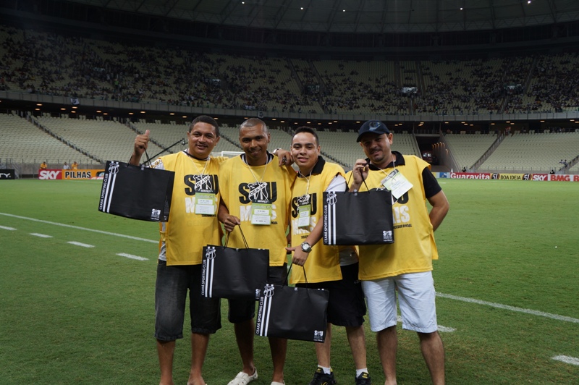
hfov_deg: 49.6
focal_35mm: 39
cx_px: 290
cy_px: 192
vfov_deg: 34.2
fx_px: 627
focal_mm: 26
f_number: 4.5
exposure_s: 1/100
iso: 200
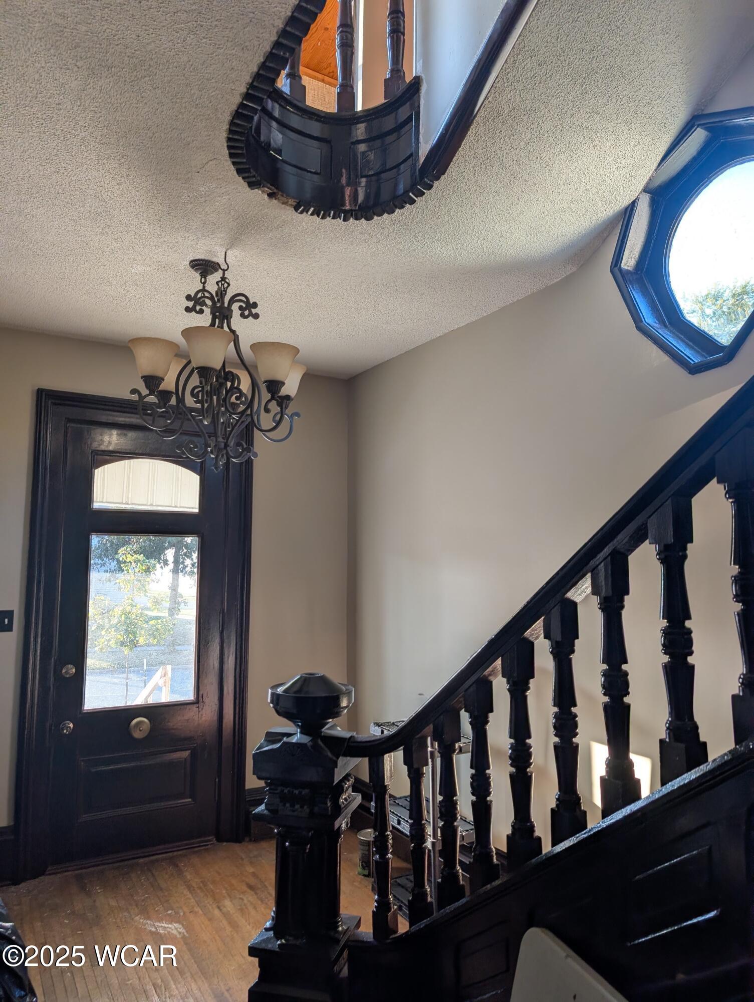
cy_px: 501
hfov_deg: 56.9
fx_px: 696
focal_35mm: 24
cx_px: 377
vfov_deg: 71.5
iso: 20
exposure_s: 1/58.9
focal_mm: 6.9
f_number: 1.68
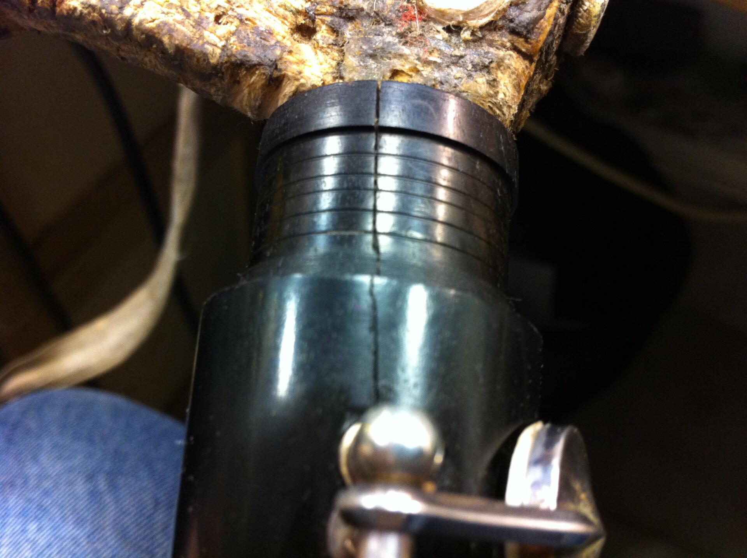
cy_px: 279
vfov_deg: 40.6
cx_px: 374
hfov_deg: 52.7
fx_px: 754
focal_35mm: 35
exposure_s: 1/15
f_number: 2.8
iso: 250
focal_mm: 3.85
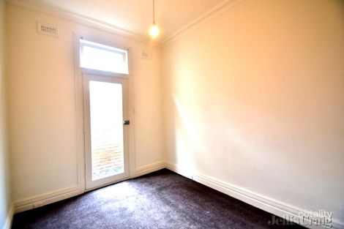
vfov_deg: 77.3
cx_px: 172
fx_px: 143
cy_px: 114
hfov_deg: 100.4
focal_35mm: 15
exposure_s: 1/60
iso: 500
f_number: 3.5
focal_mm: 10
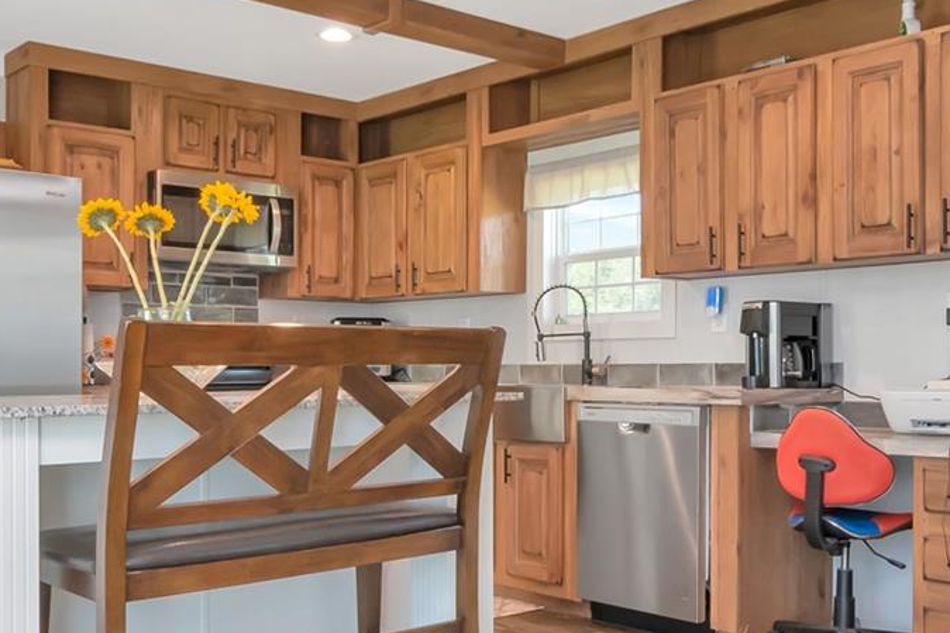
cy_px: 444
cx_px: 502
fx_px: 1034
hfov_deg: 49.3
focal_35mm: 39
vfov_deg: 33.6
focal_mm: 11
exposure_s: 1/15
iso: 640
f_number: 11
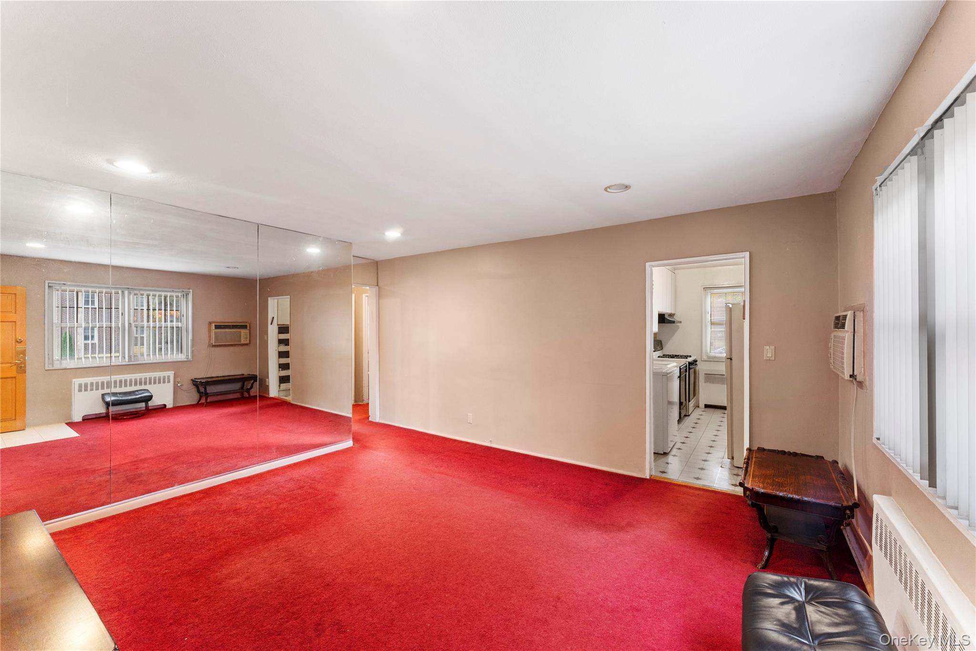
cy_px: 326
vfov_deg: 81.2
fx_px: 379
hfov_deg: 104.3
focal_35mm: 14
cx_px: 488
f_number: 11
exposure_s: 1.6
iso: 100
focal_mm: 14
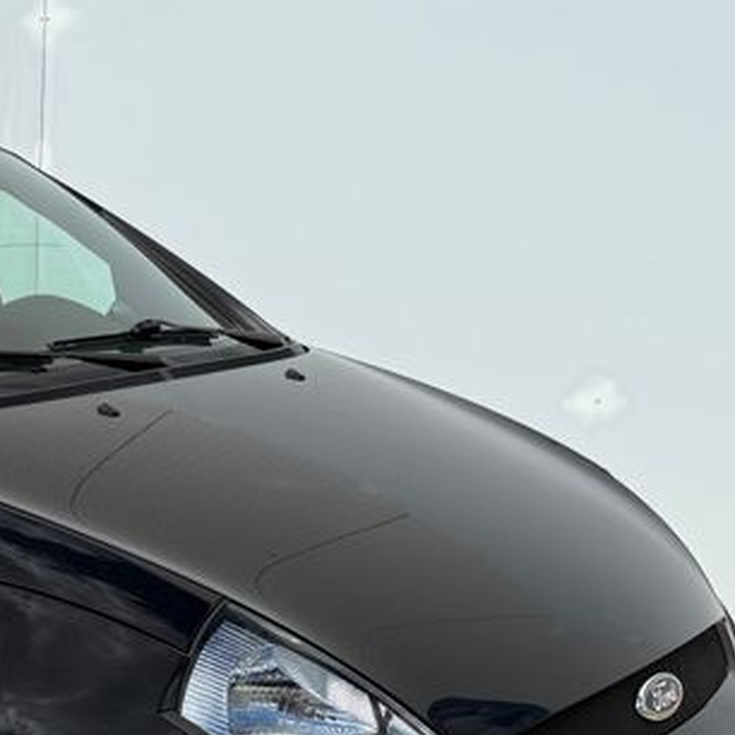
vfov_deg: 22.0
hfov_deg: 21.1
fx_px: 1850
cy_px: 644
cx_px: -122
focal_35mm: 77
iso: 50
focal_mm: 5.96
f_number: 1.6
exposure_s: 1/6993
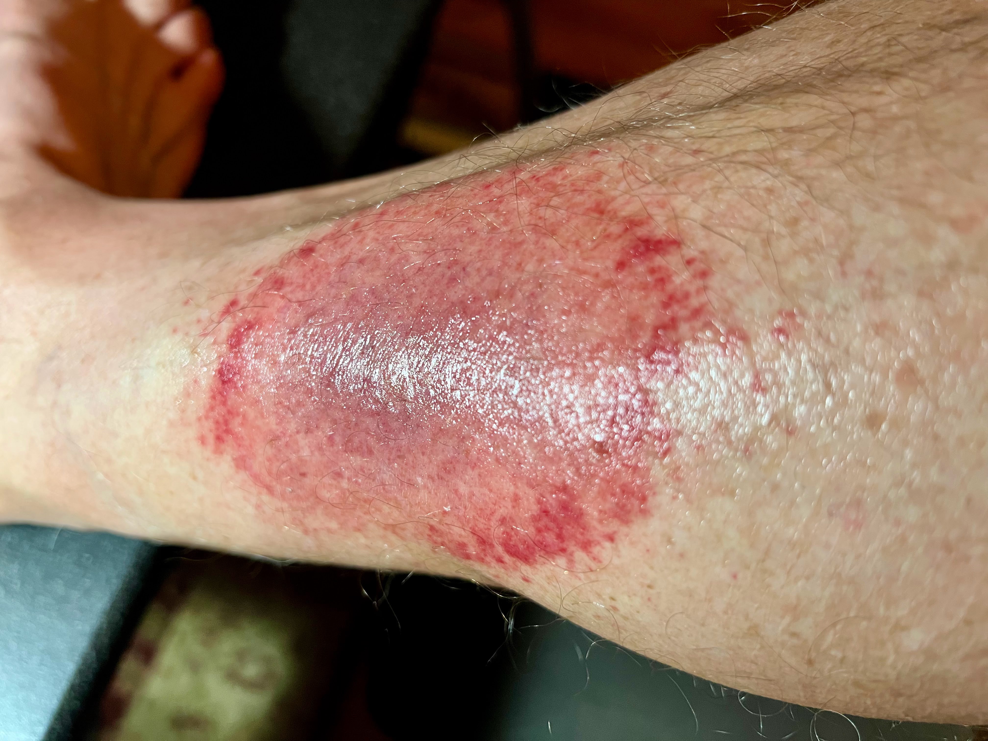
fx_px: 742
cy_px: 370
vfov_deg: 53.1
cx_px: 494
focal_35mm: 26
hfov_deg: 67.3
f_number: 1.5
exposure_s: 1/60
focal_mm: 5.7
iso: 250
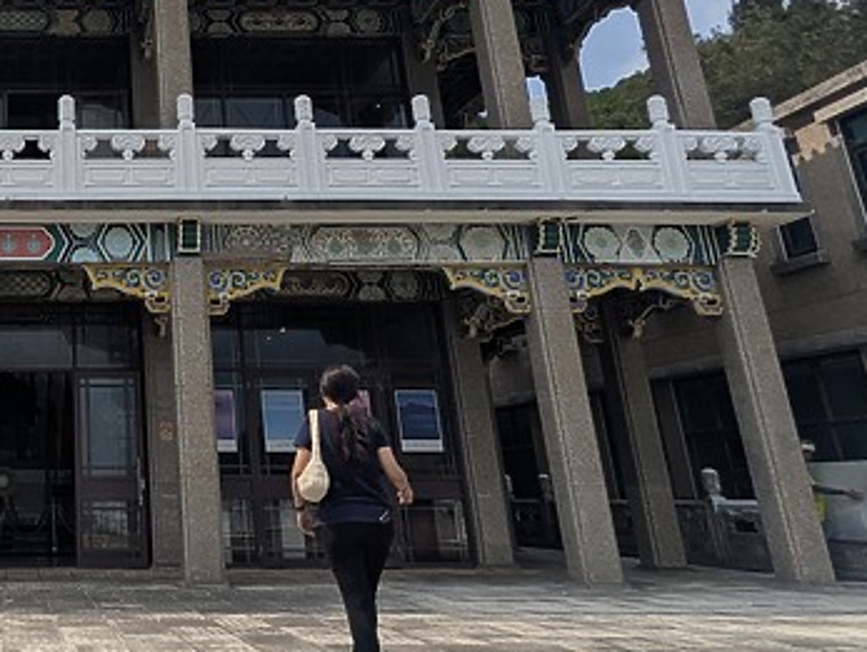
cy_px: 181
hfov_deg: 44.2
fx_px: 903
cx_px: 10
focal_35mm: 36
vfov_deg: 38.9
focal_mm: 2.35
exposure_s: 1/4000
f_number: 2.2
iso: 51
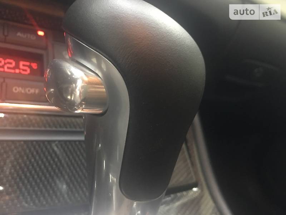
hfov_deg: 61.7
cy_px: 108
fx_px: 240
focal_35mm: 29
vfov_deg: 48.2
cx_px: 143
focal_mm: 4.2
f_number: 2.2
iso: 80
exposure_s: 1/4
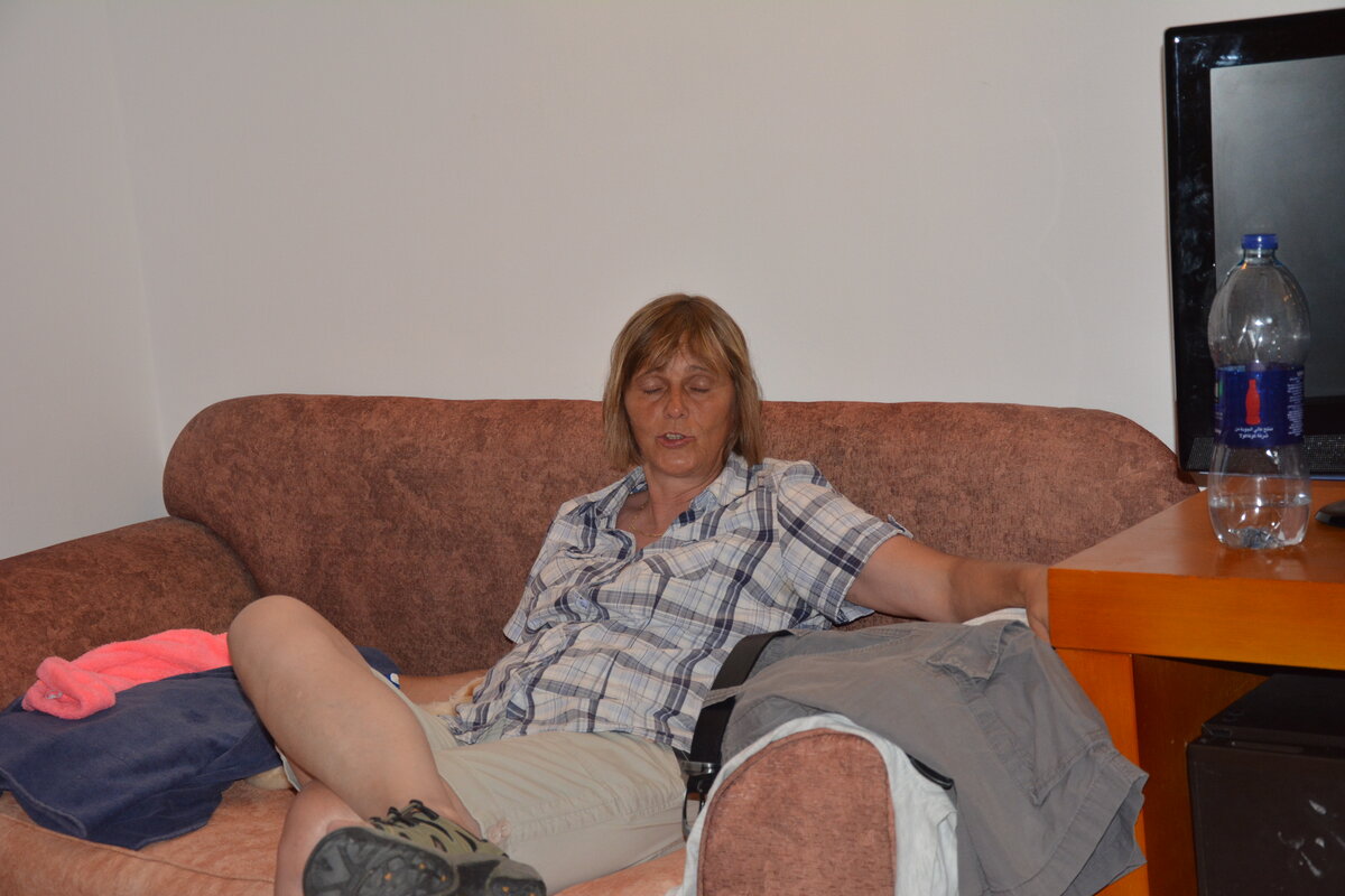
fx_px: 2354
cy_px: 448
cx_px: 672
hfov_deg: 31.9
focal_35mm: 63
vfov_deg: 21.6
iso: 800
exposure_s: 1/60
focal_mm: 42
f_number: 4.8
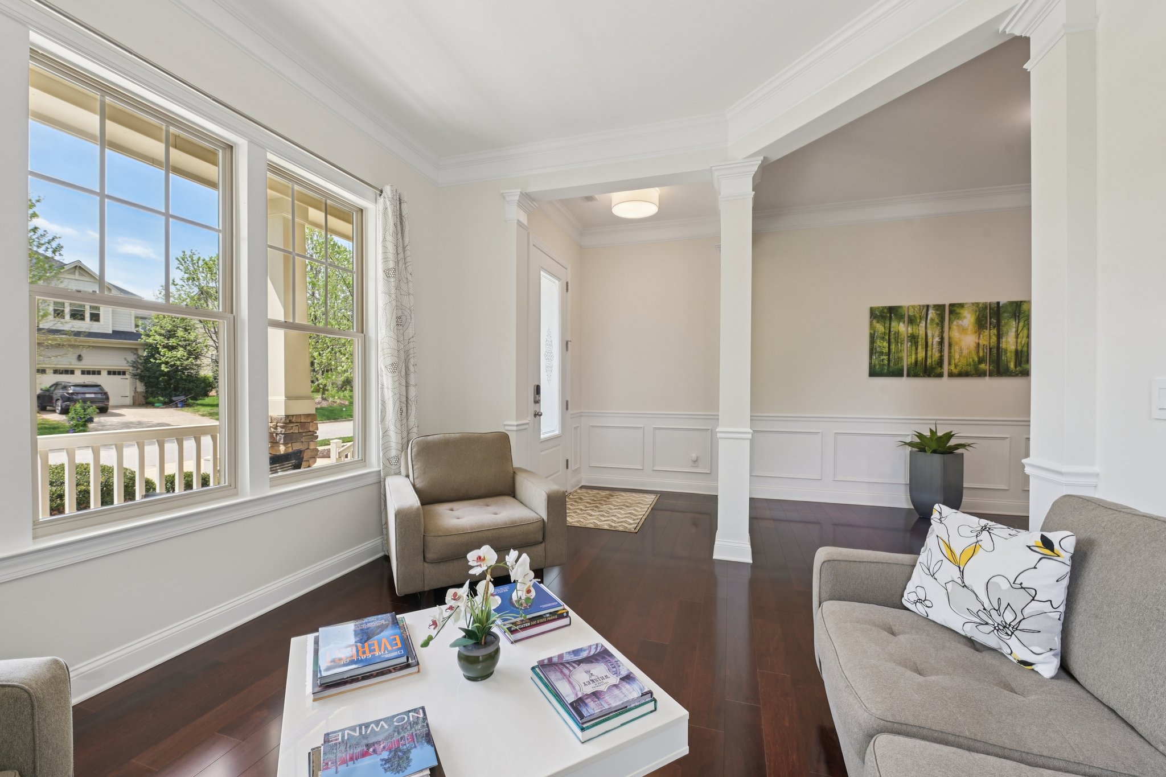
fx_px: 453
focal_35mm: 14
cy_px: 388
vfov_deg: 81.2
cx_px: 583
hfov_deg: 104.3
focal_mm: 14
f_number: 9
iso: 200
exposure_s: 1/40
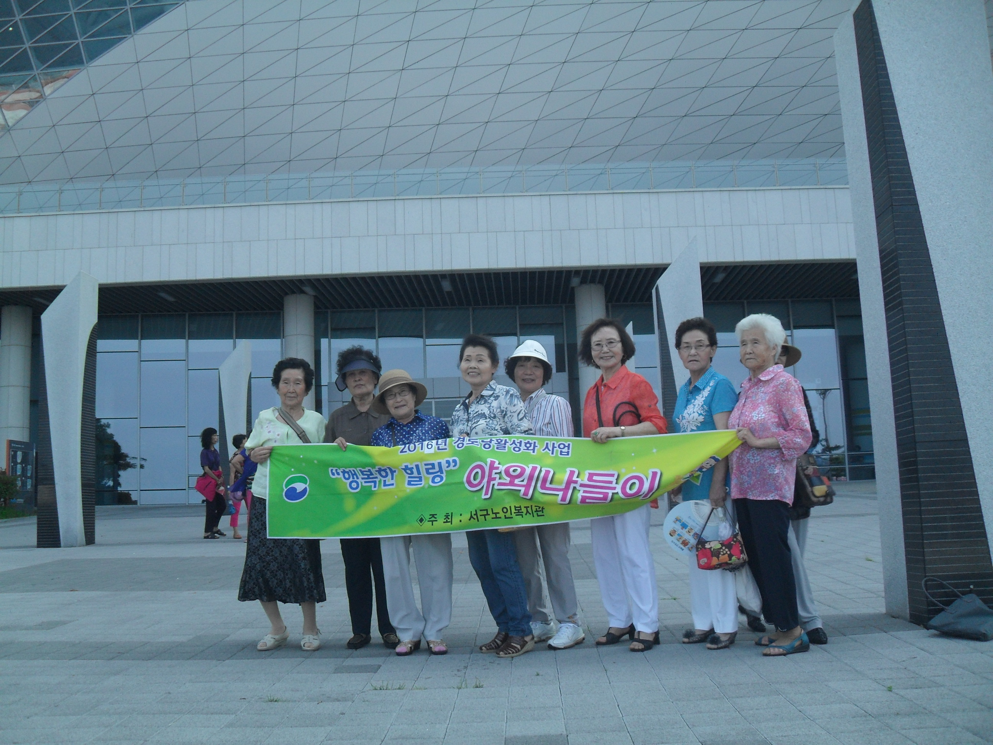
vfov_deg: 40.7
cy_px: 372
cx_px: 496
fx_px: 1004
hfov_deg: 52.6
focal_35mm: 35
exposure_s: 1/60
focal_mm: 6.2
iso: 100
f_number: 8.9
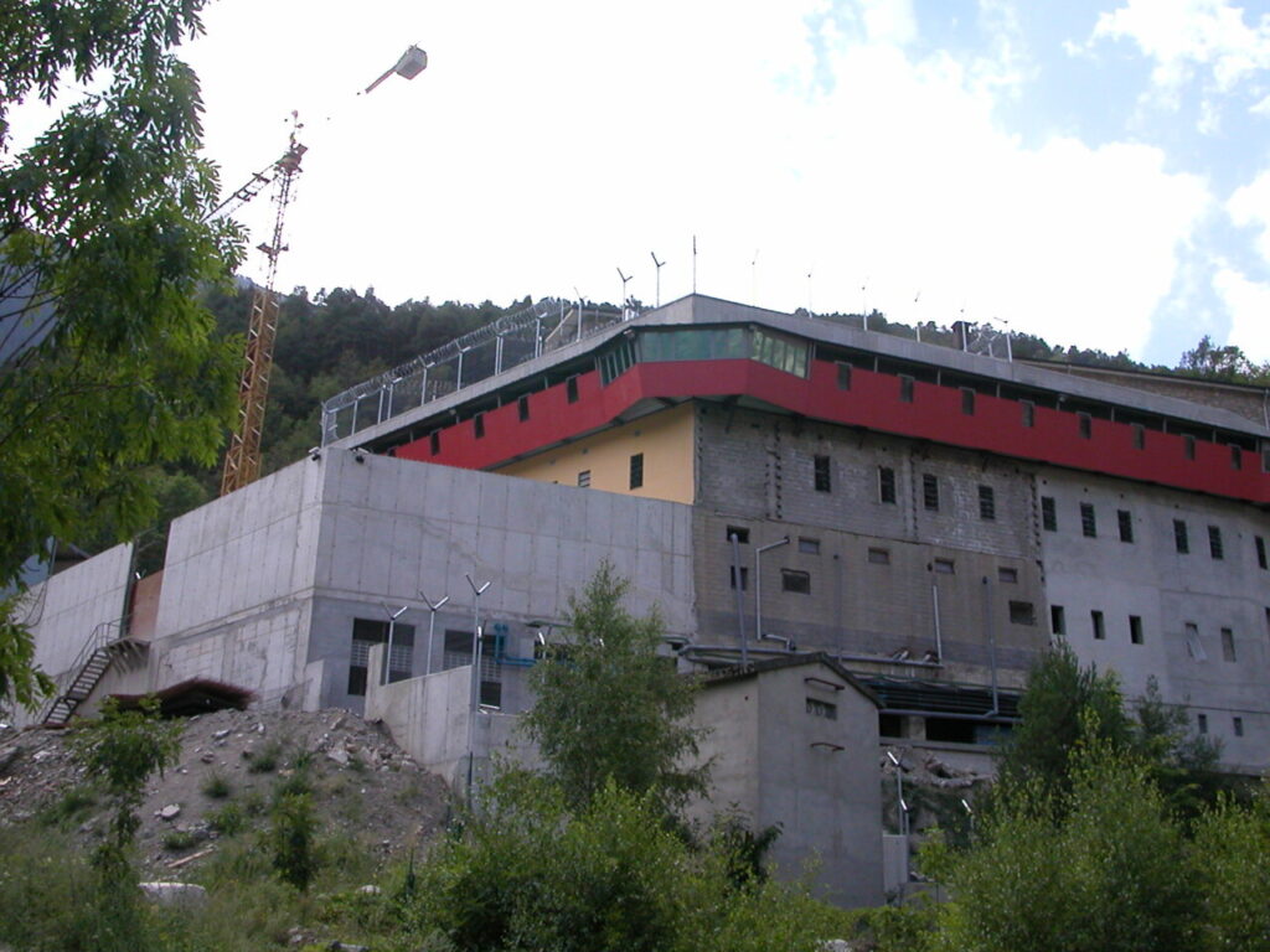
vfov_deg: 38.7
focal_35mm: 37
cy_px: 476
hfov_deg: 50.1
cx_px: 635
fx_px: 1357
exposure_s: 1/294
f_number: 4.5
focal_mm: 5.6
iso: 100
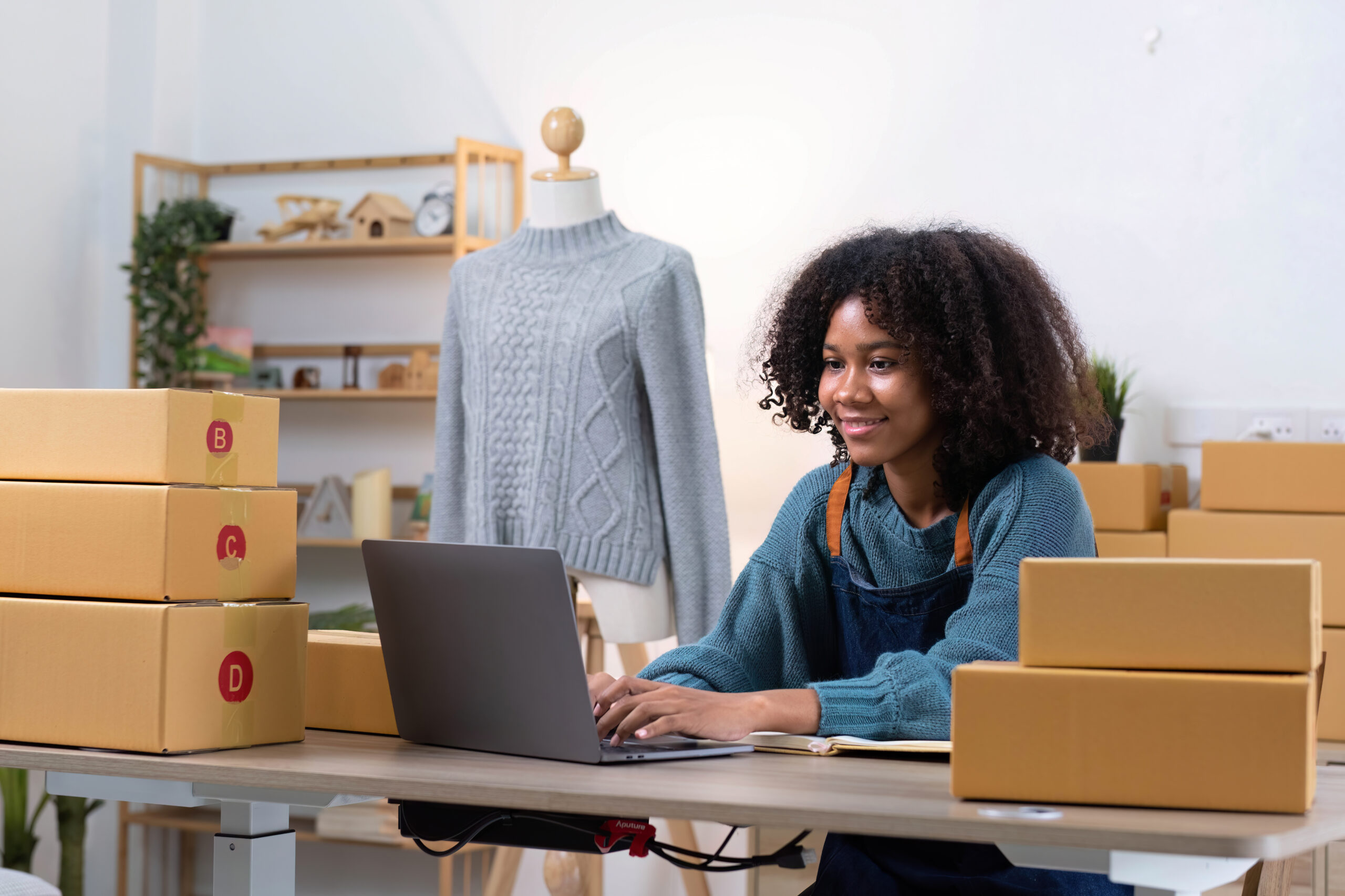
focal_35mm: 75
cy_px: 448
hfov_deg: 27.0
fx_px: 2802
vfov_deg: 18.2
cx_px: 672
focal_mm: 50
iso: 400
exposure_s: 1/80
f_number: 2.8
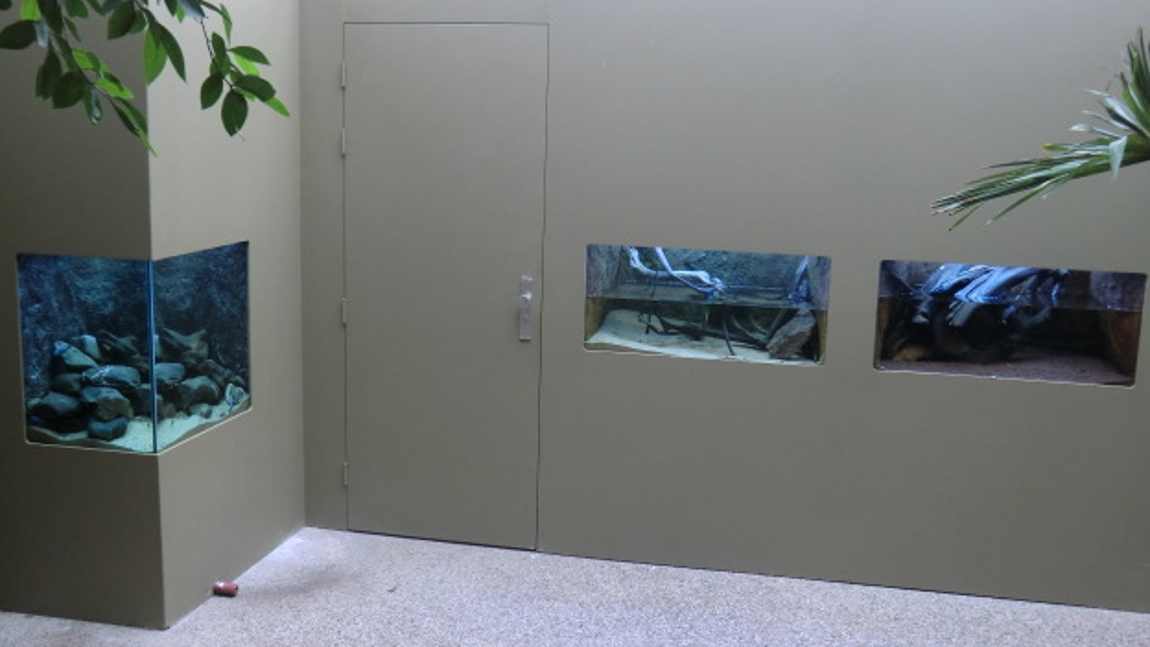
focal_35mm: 38
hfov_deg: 52.8
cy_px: 337
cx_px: 577
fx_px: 1159
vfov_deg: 31.2
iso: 200
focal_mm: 6.1
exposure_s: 1/60
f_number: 3.6
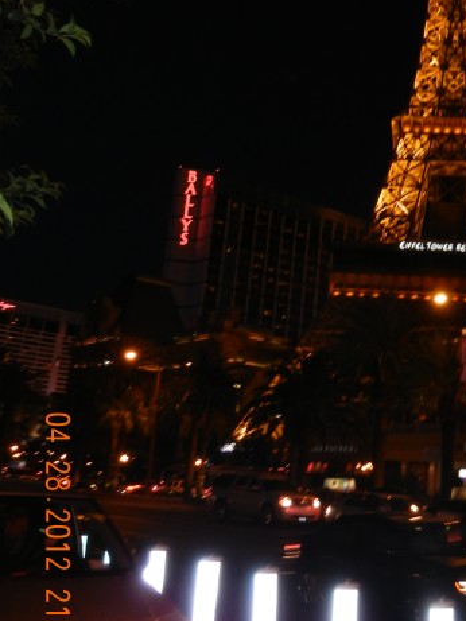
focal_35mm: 50
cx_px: 365
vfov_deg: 37.8
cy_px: 213
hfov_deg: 28.6
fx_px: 897
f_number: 3.5
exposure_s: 1/30
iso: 202
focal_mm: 5.4
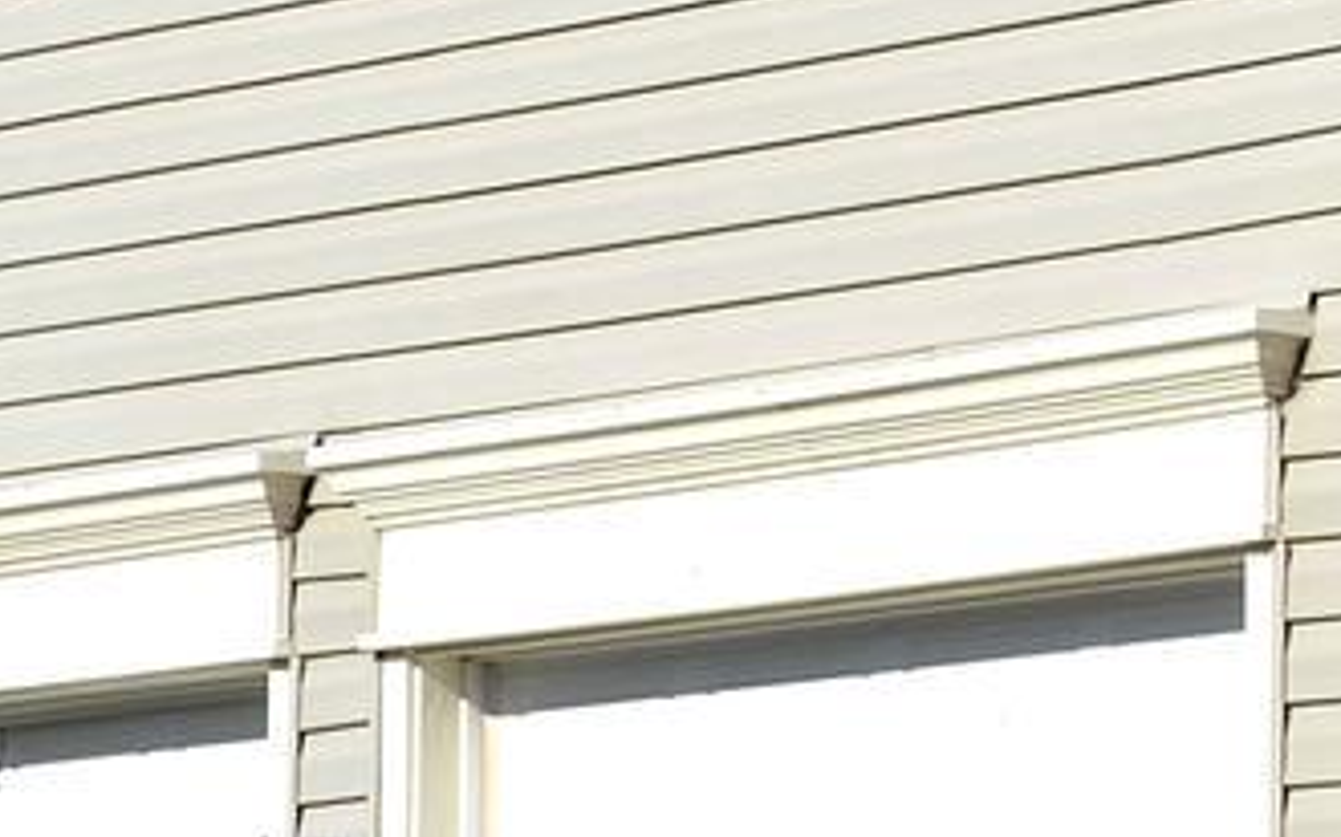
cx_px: 2268
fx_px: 11070
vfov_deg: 4.3
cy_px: -158
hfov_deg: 6.8
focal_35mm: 303
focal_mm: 32
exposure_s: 1/250
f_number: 8
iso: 100
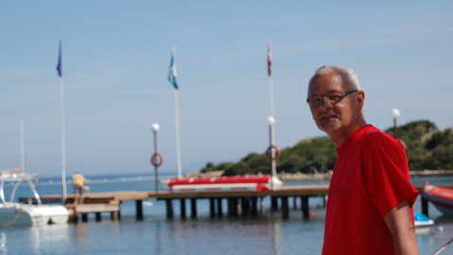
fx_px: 1294
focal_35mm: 108
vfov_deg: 11.3
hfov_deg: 19.9
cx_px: 201
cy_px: 115
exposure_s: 1/800
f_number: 5.6
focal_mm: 55
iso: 200
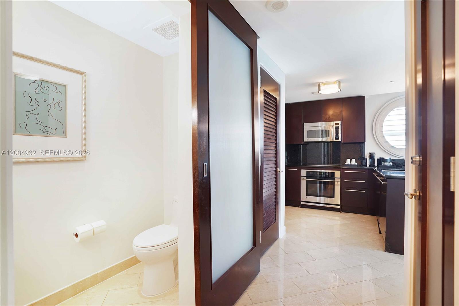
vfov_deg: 73.7
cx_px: 230
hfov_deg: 96.7
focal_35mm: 16
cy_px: 153
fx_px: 204
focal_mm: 16
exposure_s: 1/100
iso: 500
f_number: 4
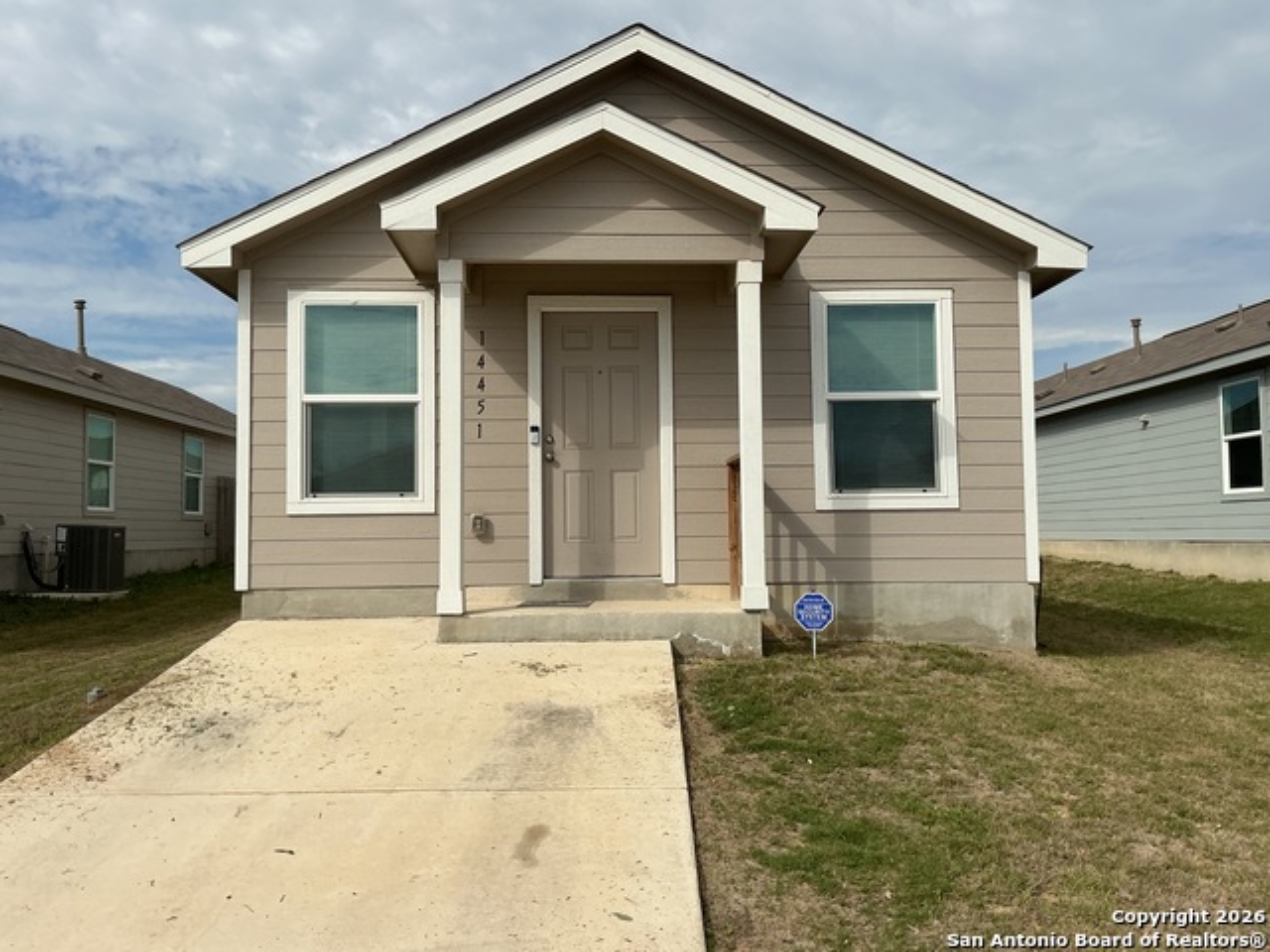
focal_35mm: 29
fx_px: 1064
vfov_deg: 48.2
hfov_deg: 61.7
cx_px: 635
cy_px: 476
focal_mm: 3
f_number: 1.8
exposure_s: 1/4065
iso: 25
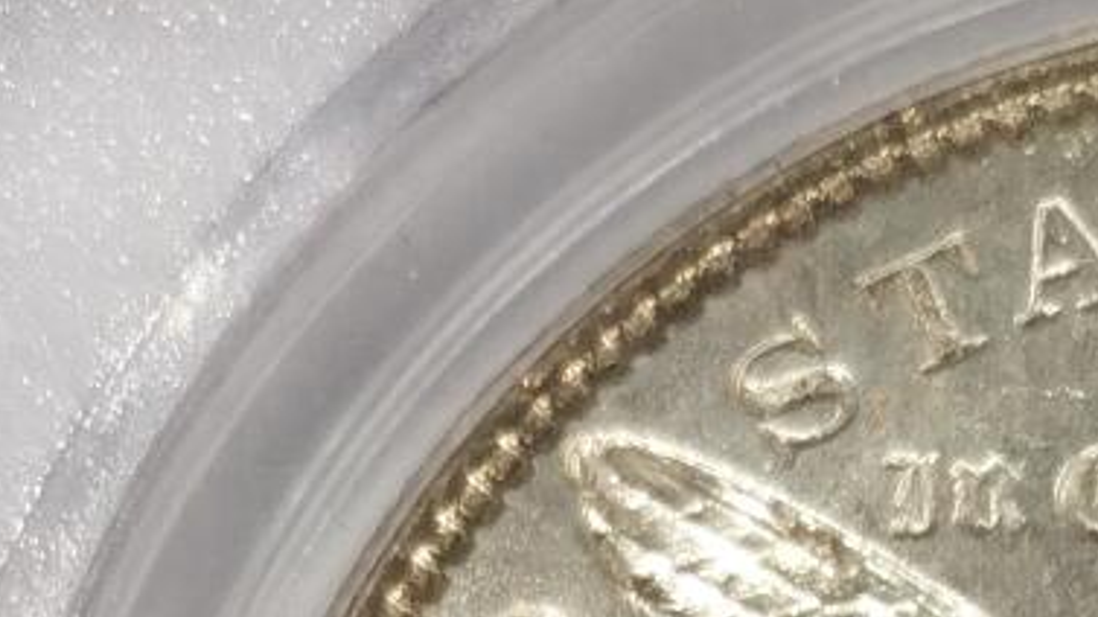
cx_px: 1360
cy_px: 1889
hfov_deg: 7.6
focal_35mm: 281
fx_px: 8181
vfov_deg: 4.2
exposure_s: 1/100
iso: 125
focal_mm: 5.56
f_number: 16
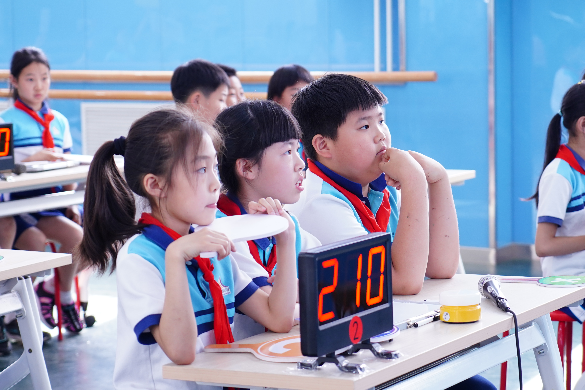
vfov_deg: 13.0
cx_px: 292
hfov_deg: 19.5
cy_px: 195
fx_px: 1706
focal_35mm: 105
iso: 800
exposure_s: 1/80
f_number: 4
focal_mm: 70
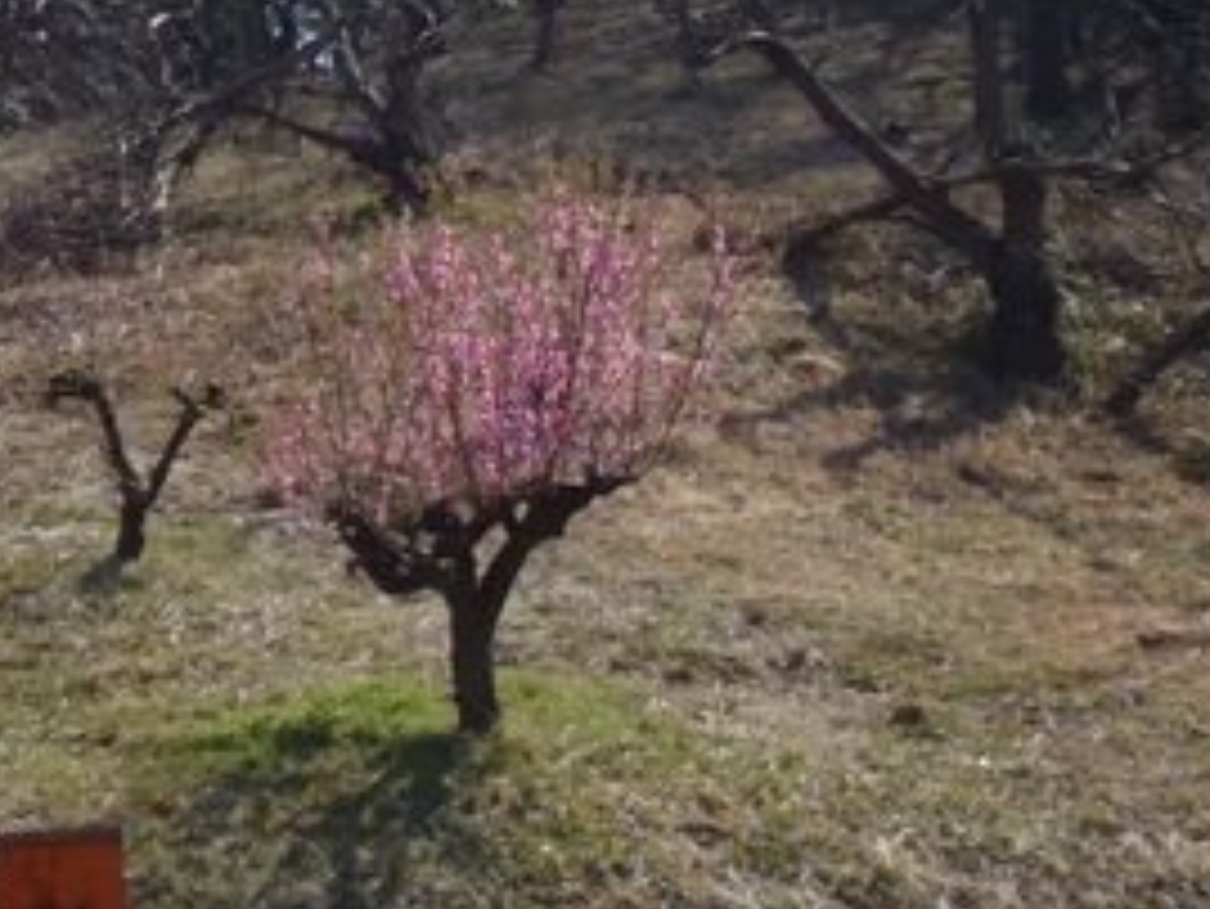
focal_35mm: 95
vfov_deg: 15.6
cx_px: -490
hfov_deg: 18.7
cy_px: 500
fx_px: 3322
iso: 100
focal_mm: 5.72
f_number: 11
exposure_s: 1/80
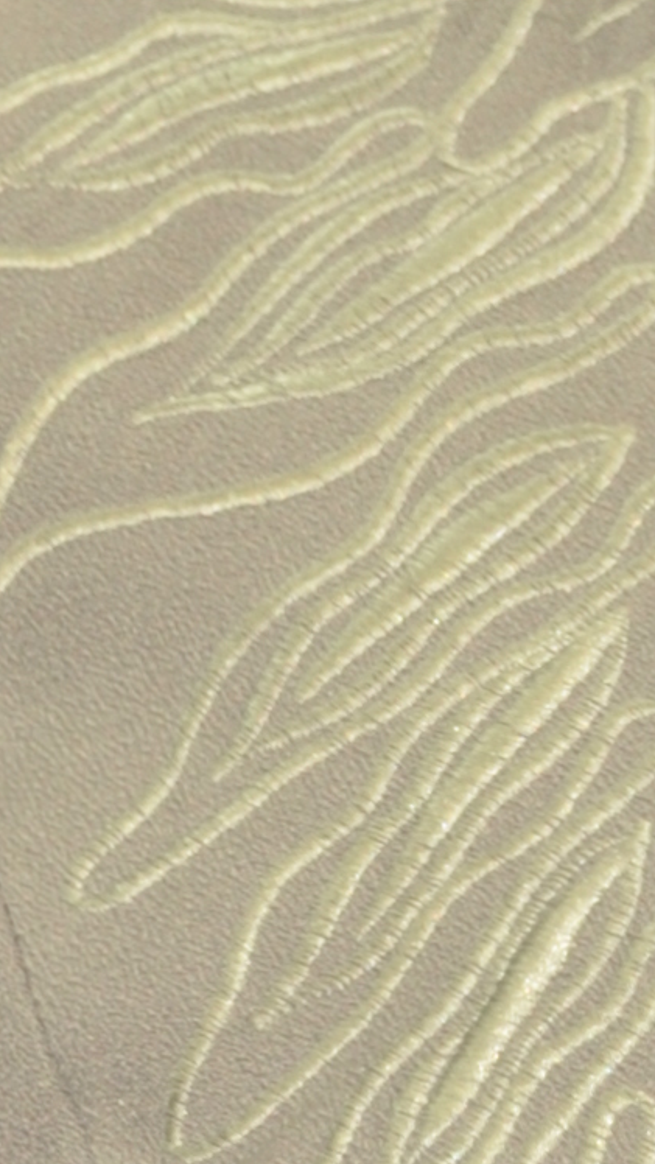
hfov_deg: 5.9
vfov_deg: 10.8
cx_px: 1414
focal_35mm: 198
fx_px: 6111
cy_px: 26
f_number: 4
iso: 400
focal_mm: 22
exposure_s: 1/13
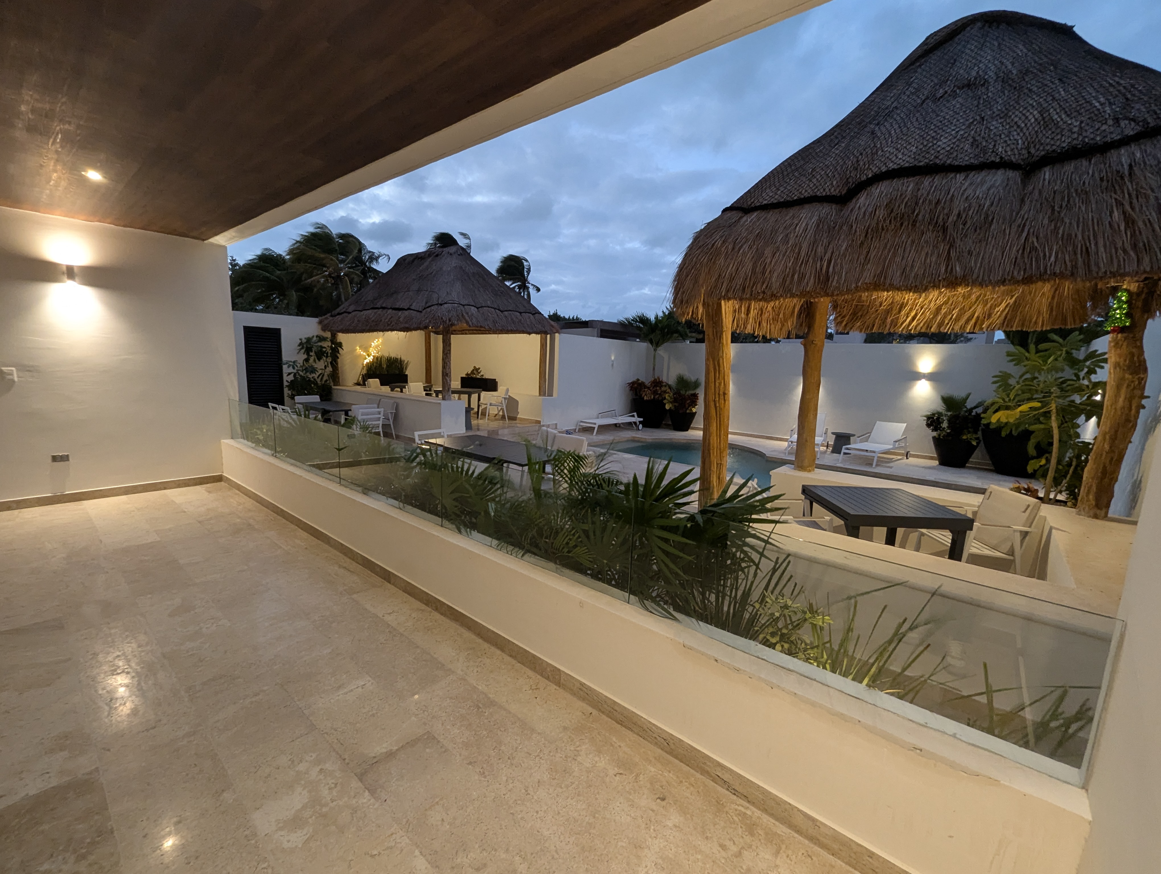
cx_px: 580
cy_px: 437
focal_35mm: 13
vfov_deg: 90.1
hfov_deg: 106.1
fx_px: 437
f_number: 2.2
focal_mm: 1.95
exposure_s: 1/24
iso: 275
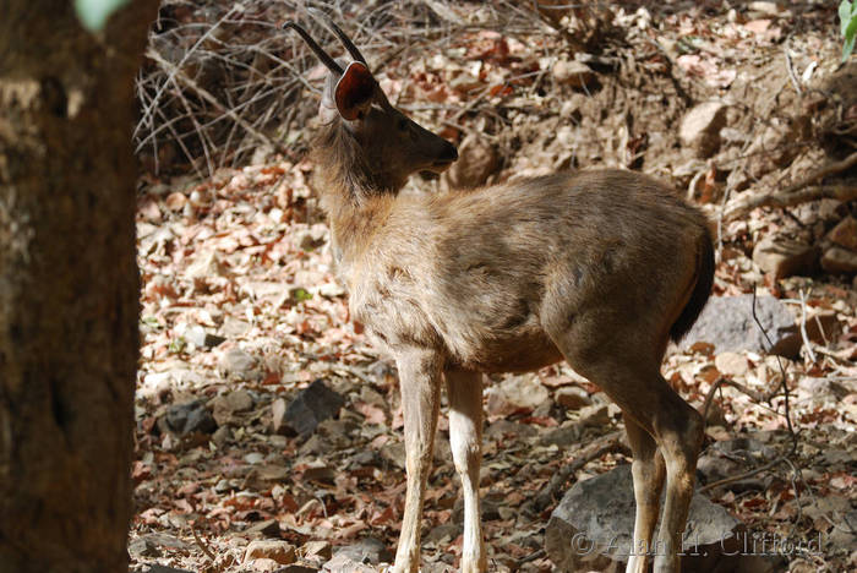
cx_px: 428
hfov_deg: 8.6
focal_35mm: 240
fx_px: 5718
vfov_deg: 5.7
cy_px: 286
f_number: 5
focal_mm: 160
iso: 320
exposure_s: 1/400
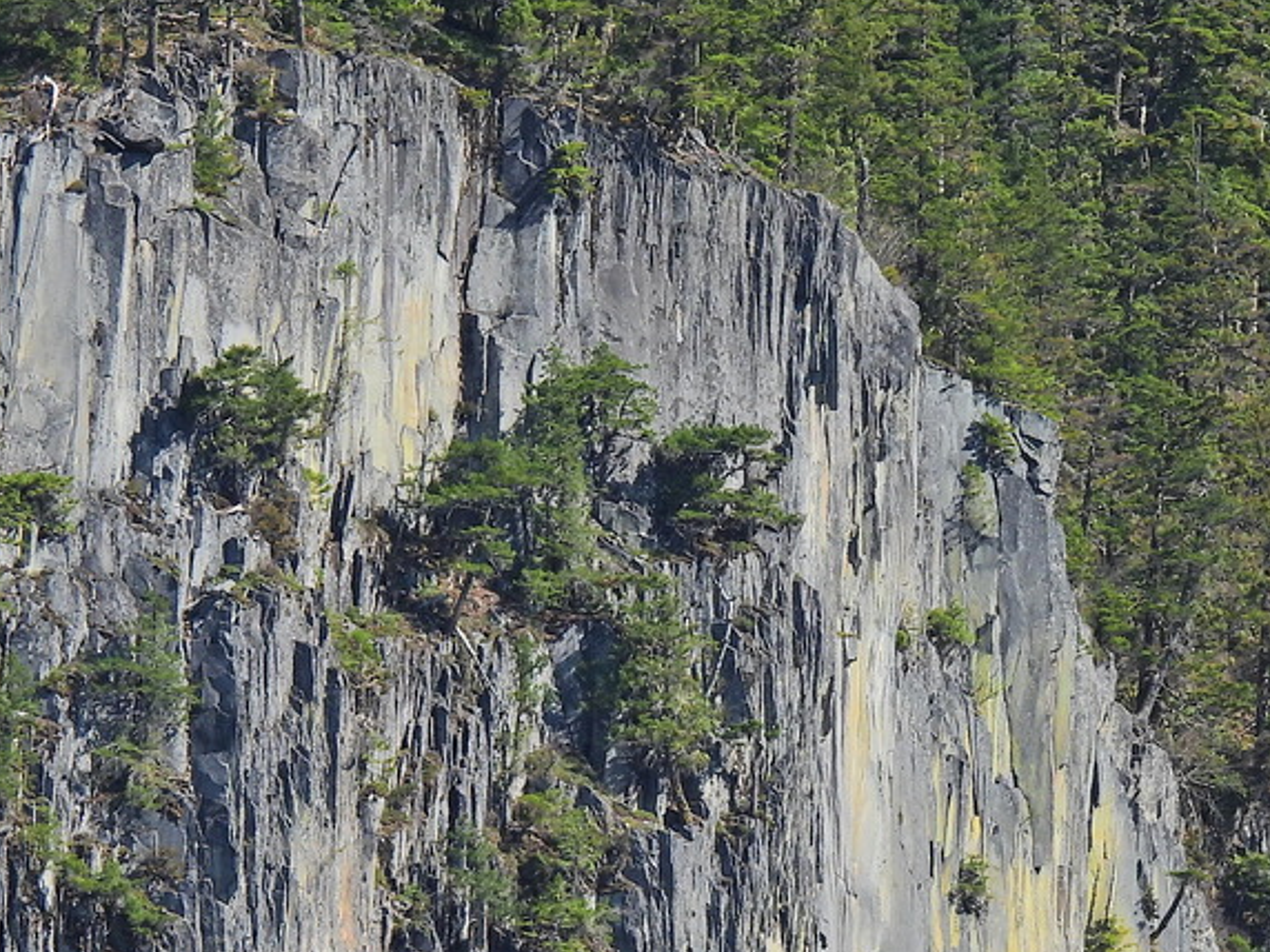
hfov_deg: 2.3
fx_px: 31222
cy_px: 750
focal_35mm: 851
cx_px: 568
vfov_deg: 1.7
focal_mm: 67.8
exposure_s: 1/500
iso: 100
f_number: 5
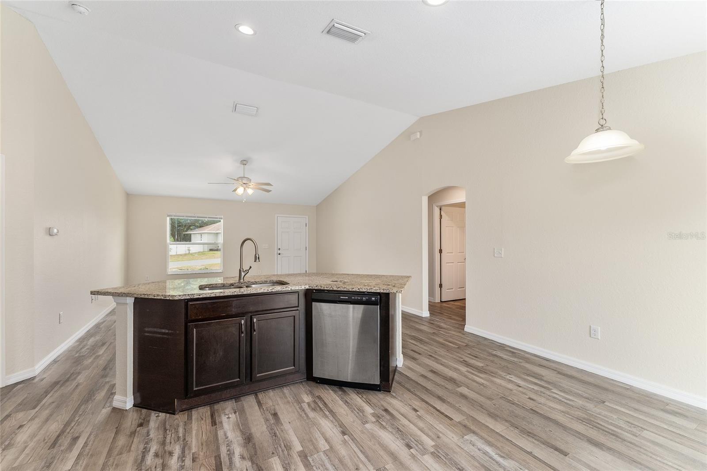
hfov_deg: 104.3
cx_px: 354
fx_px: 275
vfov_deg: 81.2
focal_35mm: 14
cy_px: 236
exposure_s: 1/25
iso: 500
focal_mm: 14
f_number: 7.1
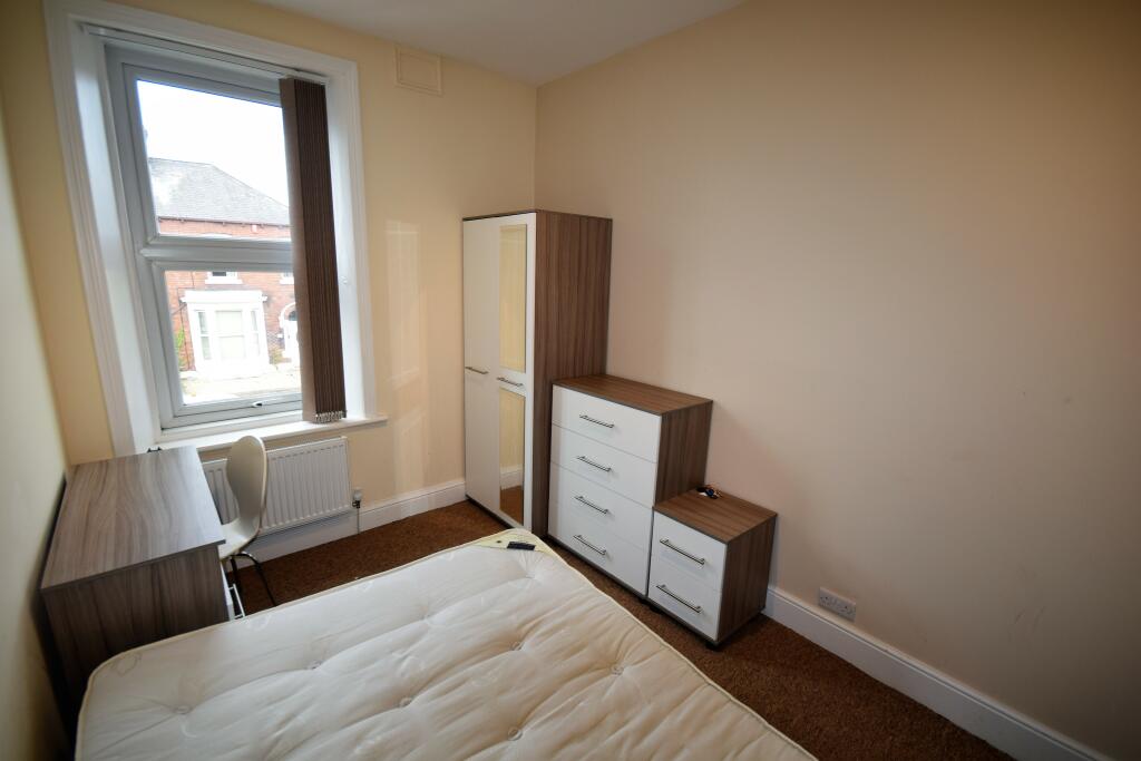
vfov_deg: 77.3
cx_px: 570
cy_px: 380
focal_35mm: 15
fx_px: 475
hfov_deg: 100.4
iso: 400
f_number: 5.6
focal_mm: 10
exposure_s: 1/125
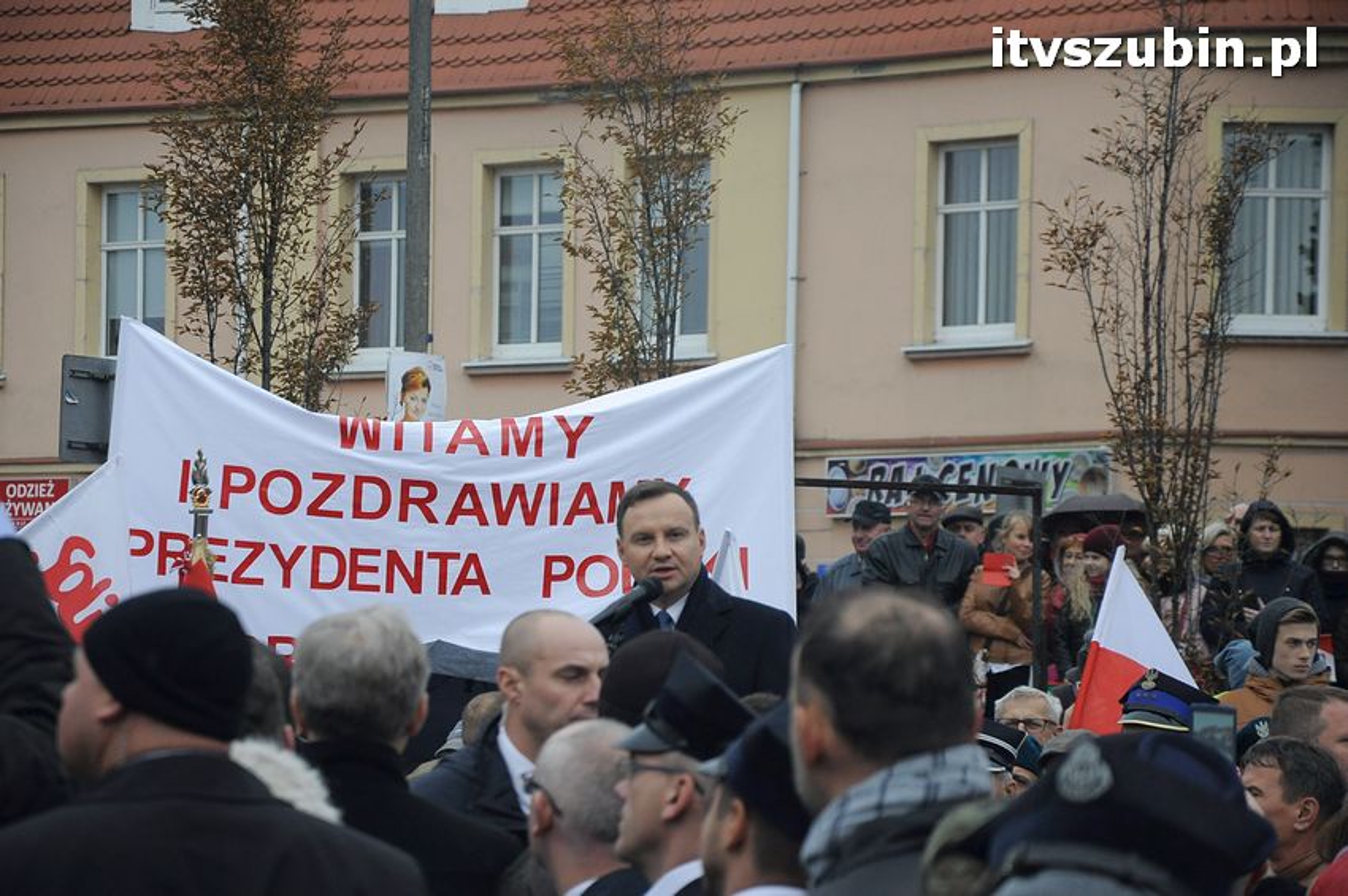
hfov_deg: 13.1
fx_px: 5892
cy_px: 448
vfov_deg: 8.7
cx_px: 674
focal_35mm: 158
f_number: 6.3
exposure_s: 1/640
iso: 800
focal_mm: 105
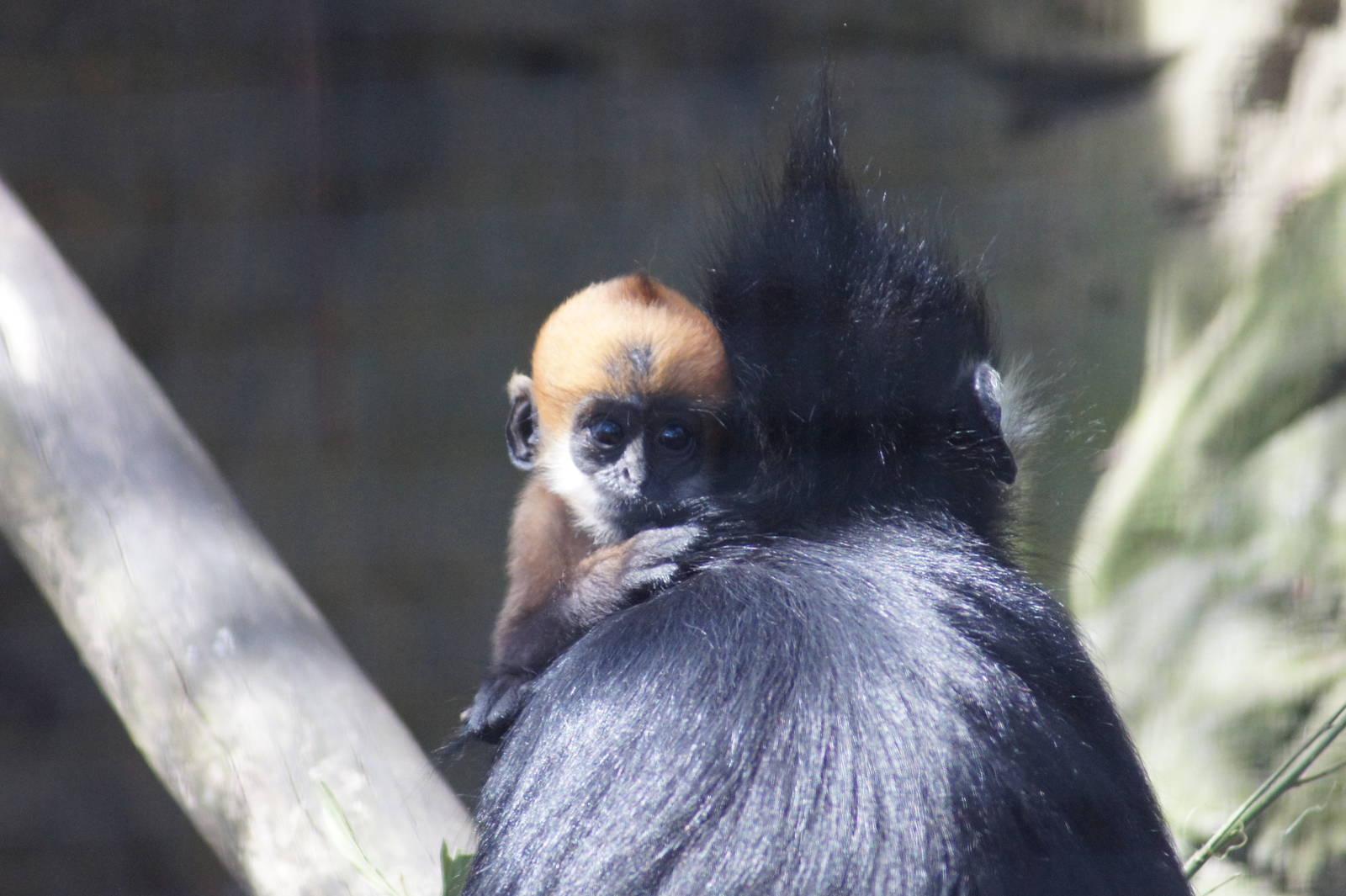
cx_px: 673
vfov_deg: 3.1
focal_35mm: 450
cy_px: 448
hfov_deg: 4.6
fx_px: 16816
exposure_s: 1/250
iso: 1600
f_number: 5.6
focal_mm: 300
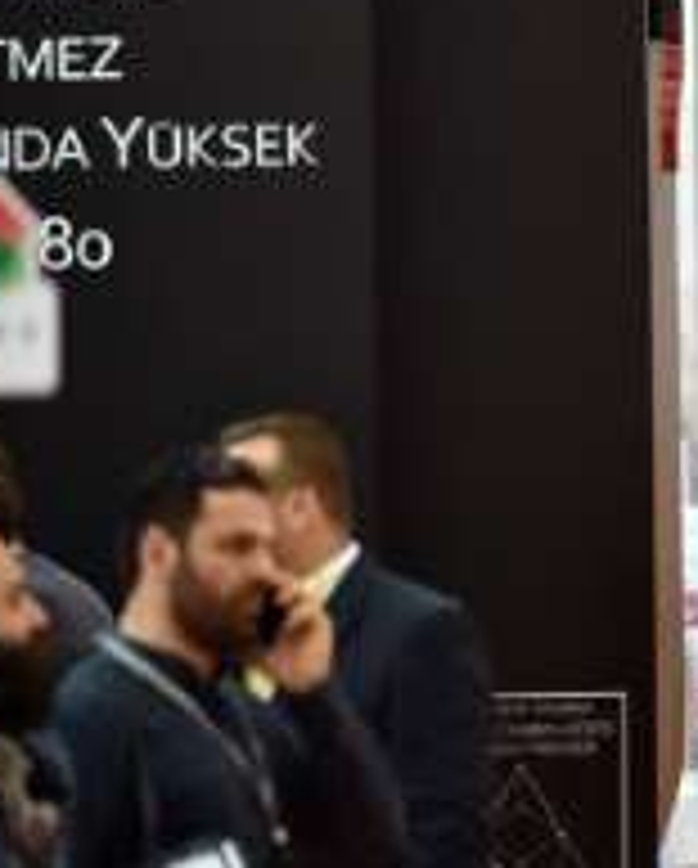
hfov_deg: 2.2
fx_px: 17982
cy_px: 81
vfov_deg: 2.8
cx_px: 1407
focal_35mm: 698
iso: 1250
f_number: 4
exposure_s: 1/160
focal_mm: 200
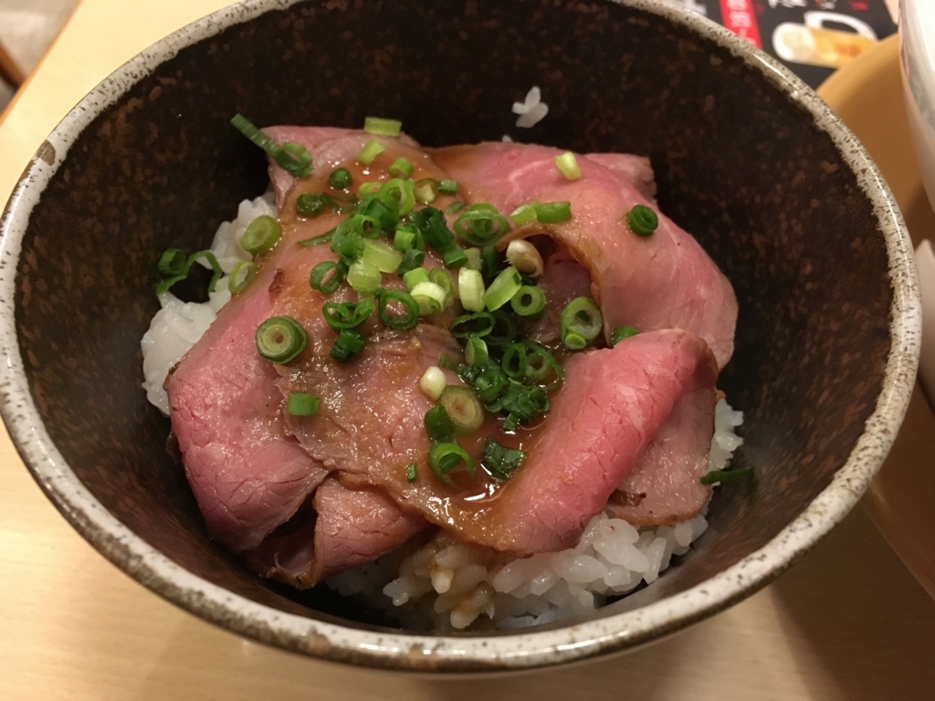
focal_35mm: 29
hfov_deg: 61.7
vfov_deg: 48.2
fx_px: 783
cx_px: 468
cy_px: 350
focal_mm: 4.15
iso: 200
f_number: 2.2
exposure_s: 1/17
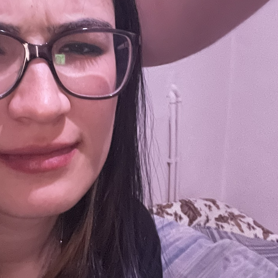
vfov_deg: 29.2
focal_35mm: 58
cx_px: 106
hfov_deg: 29.4
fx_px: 527
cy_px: 80
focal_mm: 2.71
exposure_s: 1/14
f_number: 2.2
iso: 1600
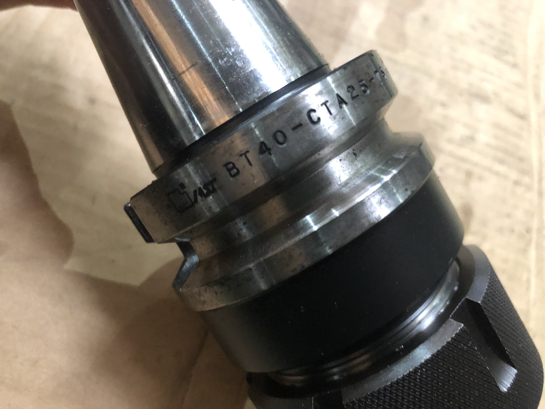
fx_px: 441
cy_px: 204
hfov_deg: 63.4
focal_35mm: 28
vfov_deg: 49.7
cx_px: 272
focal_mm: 3.99
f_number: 1.8
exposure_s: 1/5
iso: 100
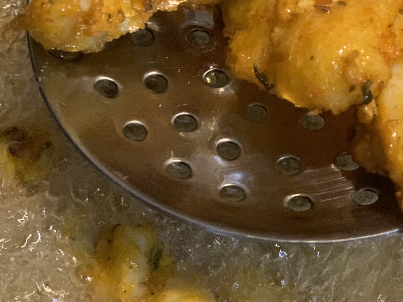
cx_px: 269
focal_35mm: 113
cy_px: 105
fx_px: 1316
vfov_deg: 13.1
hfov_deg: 17.4
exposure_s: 1/50
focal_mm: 6
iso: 400
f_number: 2.4
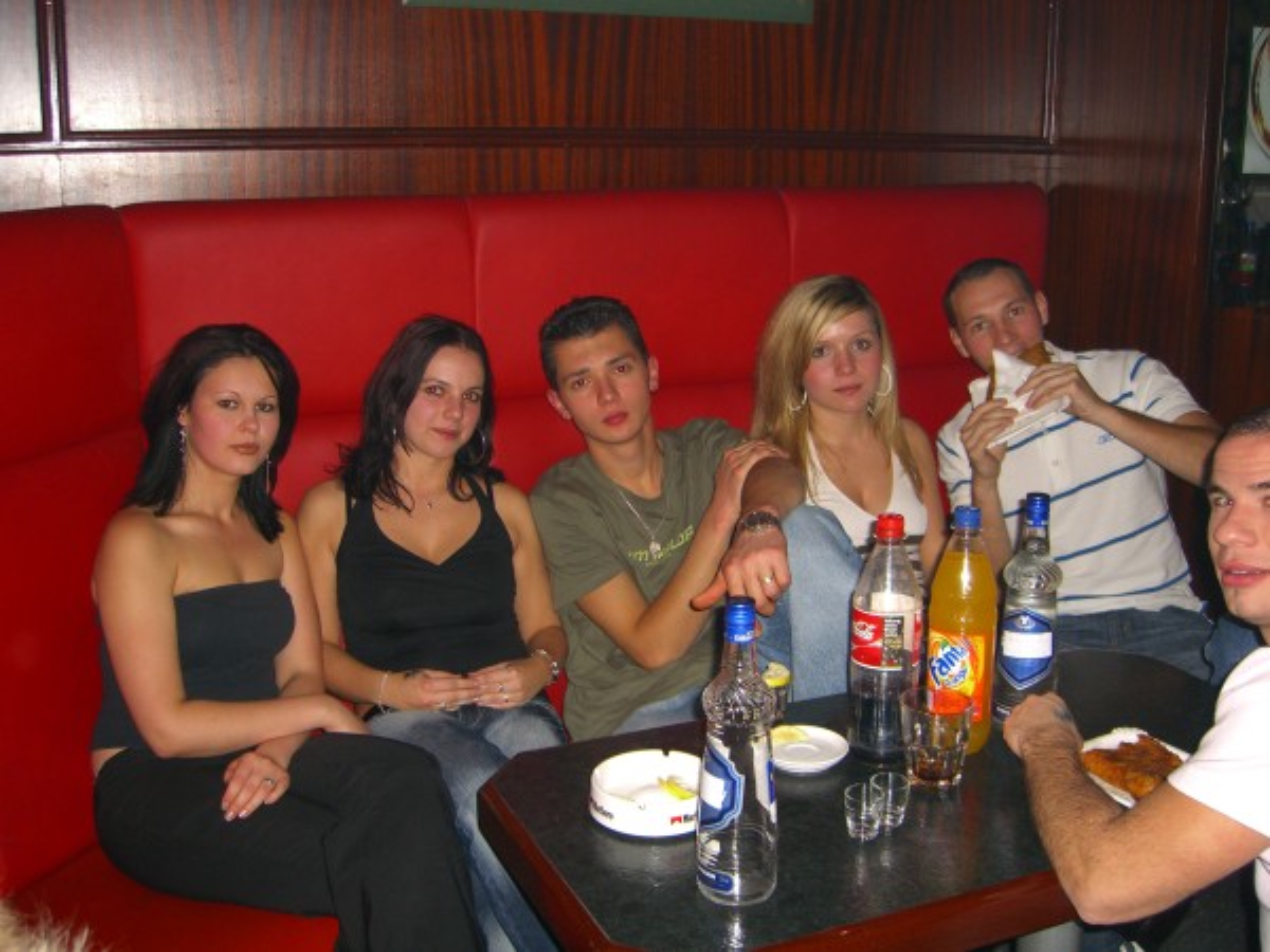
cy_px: 476
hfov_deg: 49.0
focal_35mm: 38
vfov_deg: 37.7
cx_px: 635
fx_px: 1394
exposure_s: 1/60
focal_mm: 7.9
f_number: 2.8
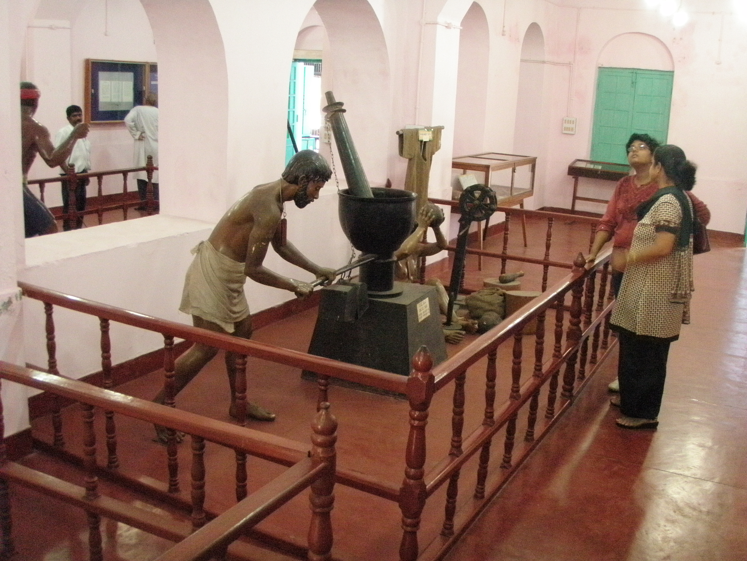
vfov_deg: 37.7
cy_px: 280
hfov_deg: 49.0
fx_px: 820
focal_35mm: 38
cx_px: 374
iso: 1000
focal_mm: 6.7
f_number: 3.5
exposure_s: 1/15
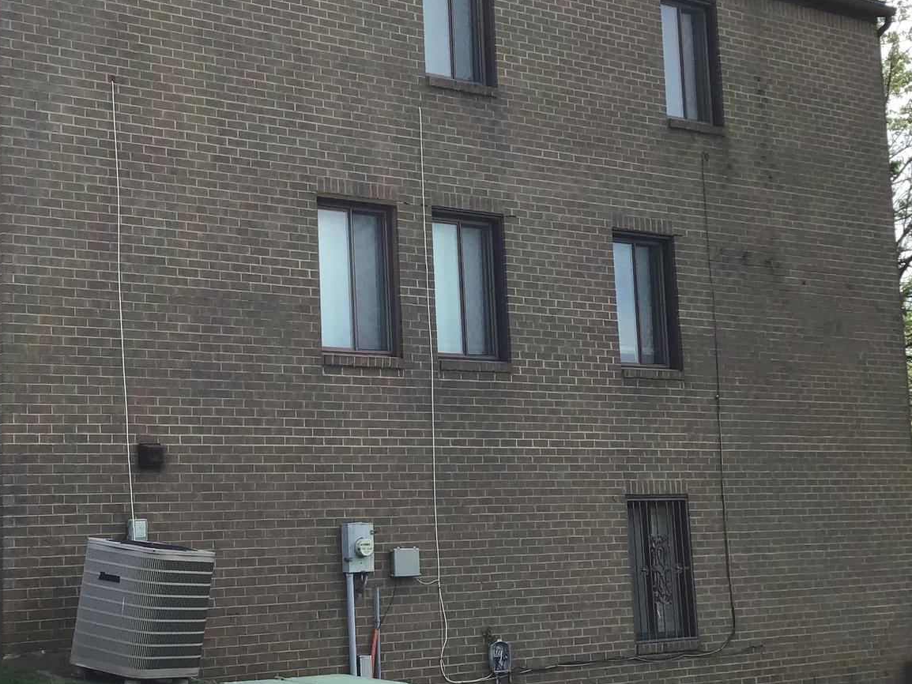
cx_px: 318
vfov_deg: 26.6
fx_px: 1449
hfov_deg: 34.7
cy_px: 325
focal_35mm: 55
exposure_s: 1/727
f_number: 2.4
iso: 25
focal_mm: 3.3
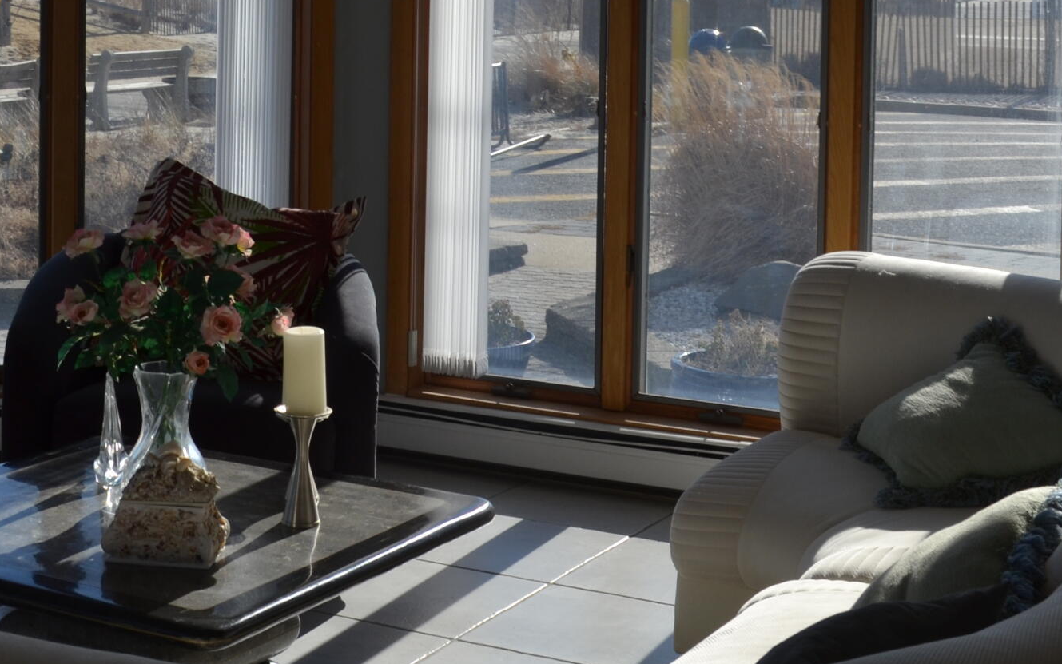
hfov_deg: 29.4
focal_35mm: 69
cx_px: 288
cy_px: -4
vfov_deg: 18.4
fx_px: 1997
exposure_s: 1/200
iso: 100
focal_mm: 20
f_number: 7.1
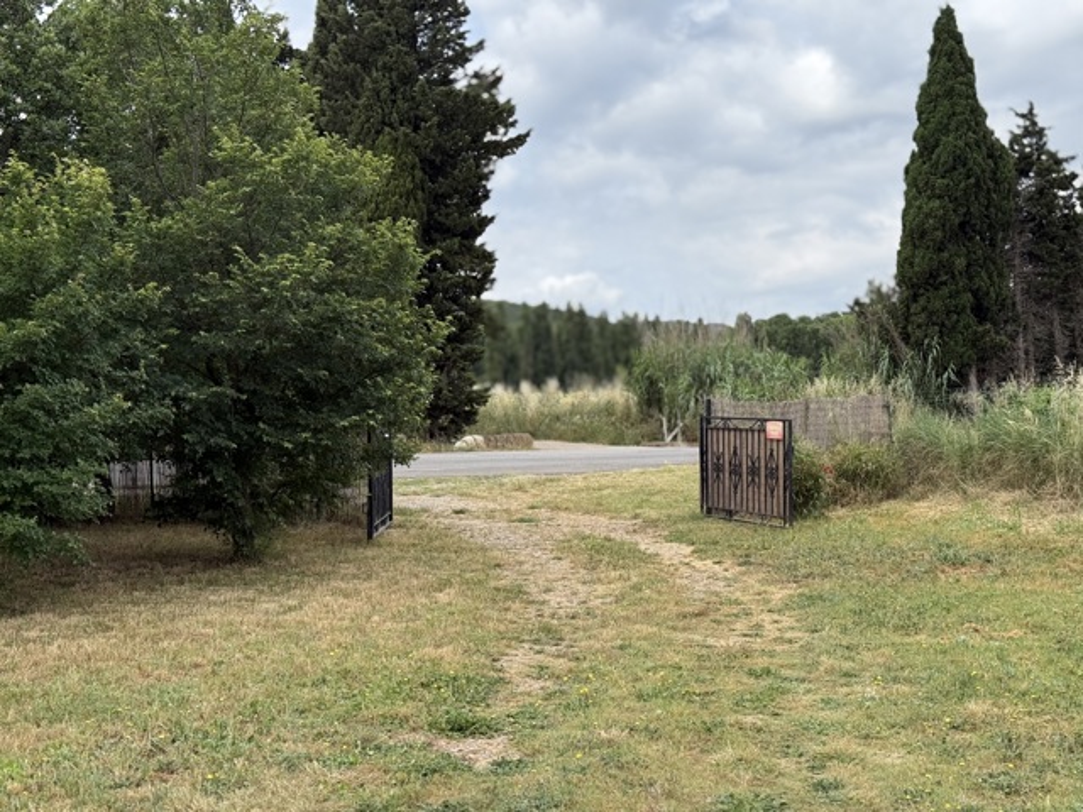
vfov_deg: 30.3
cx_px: 542
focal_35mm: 48
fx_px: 1502
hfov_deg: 39.7
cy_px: 406
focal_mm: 6.76
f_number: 1.78
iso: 64
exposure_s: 1/1980
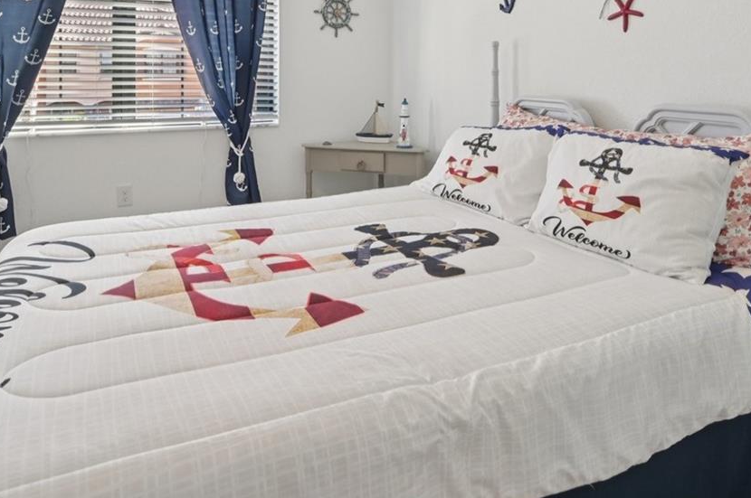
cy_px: 60
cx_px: 379
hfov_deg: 67.5
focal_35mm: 27
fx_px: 562
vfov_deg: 44.0
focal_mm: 14
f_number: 8
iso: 400
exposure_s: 1/40
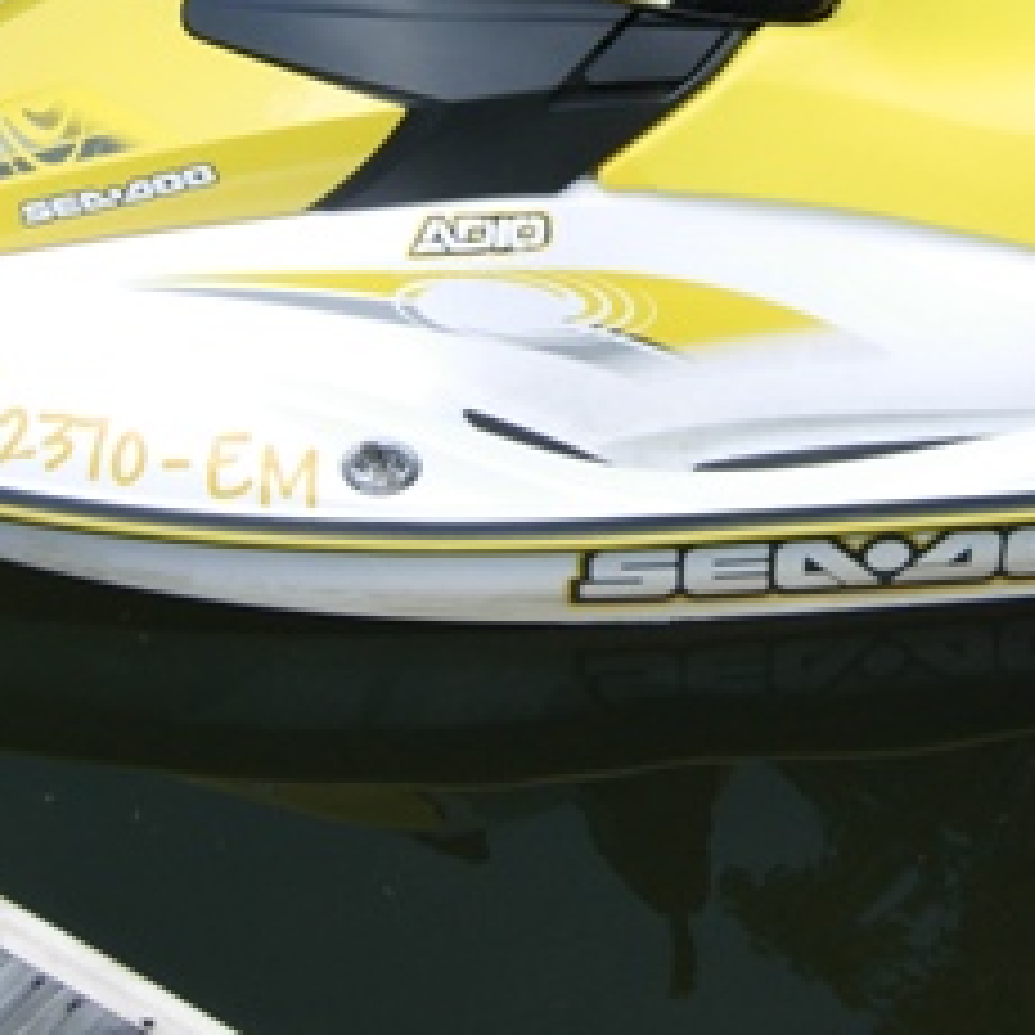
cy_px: 135
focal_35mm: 101
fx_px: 3417
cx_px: 909
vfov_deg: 17.0
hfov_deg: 17.0
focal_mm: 8.5
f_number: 2.9
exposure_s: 1/724
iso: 50
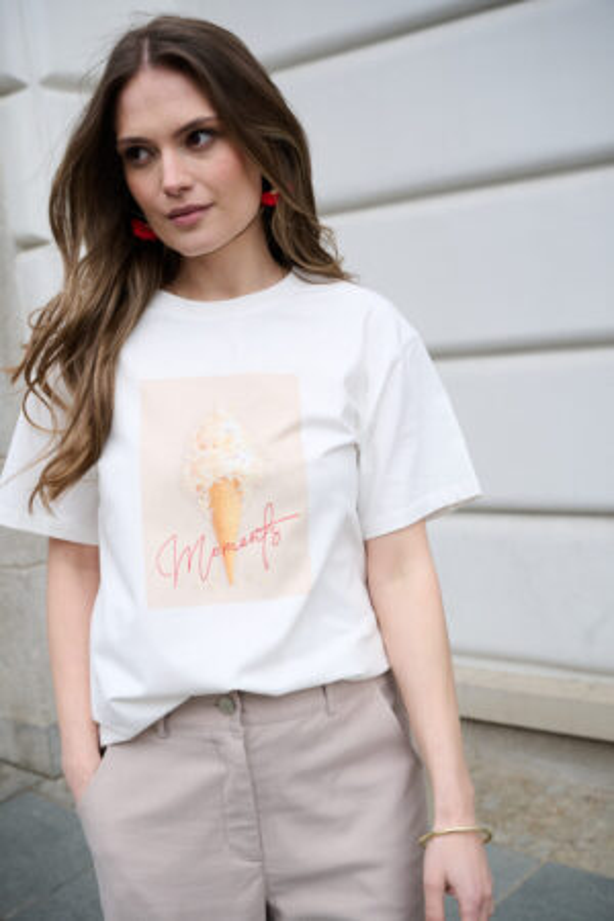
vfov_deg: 42.7
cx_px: 307
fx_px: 1177
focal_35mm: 46
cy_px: 460
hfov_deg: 29.2
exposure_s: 1/160
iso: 200
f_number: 5.6
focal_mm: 46
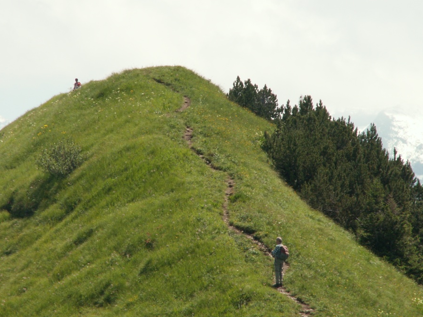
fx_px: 3532
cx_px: 187
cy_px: 173
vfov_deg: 5.1
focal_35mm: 289
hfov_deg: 6.9
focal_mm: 41.25
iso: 50
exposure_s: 1/125
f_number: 7.1
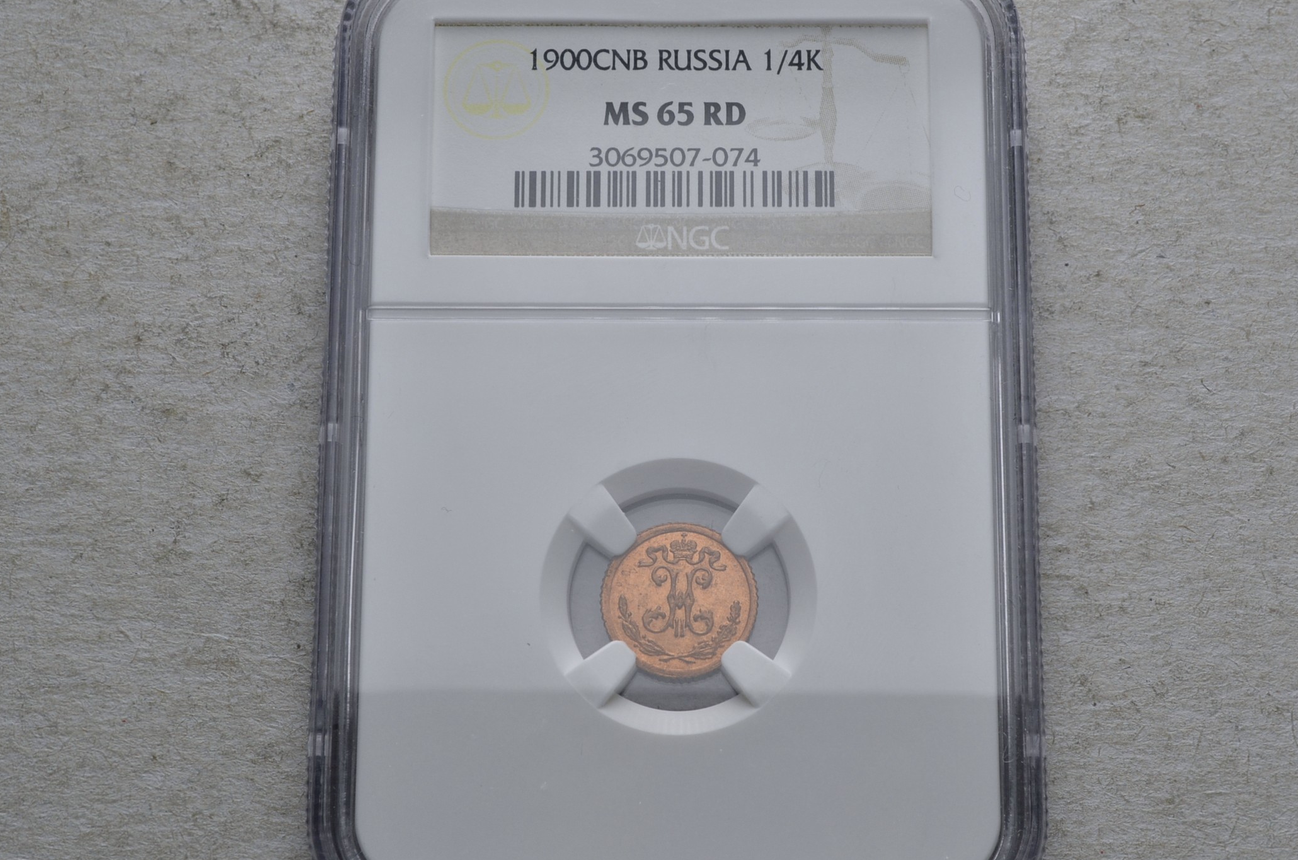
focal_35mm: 61
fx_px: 2195
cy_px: 443
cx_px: 725
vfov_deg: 22.2
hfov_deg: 32.9
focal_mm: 34
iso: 400
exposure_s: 1/200
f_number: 14
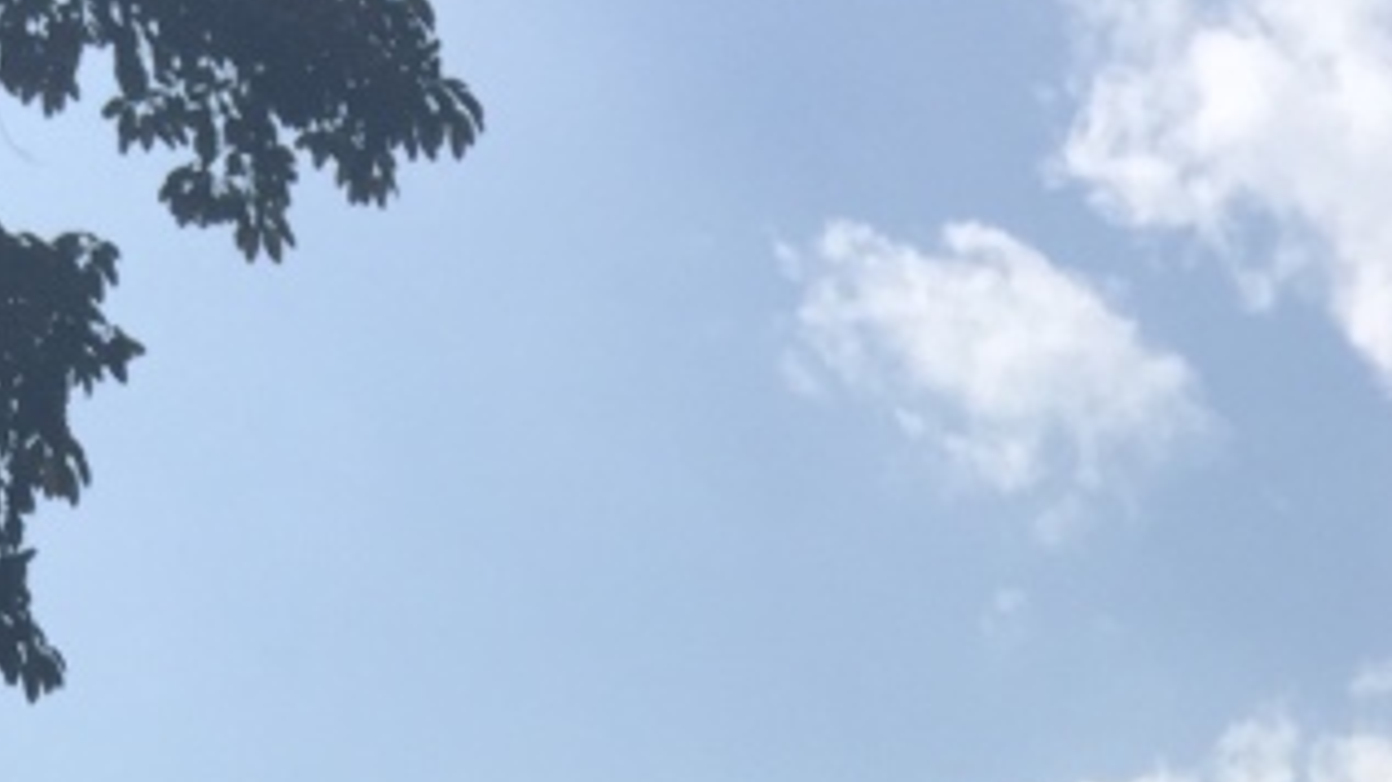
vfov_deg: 9.8
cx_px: 1071
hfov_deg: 20.8
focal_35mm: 102
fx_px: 3763
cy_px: 2148
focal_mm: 4.15
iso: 32
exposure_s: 1/4950
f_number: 2.2
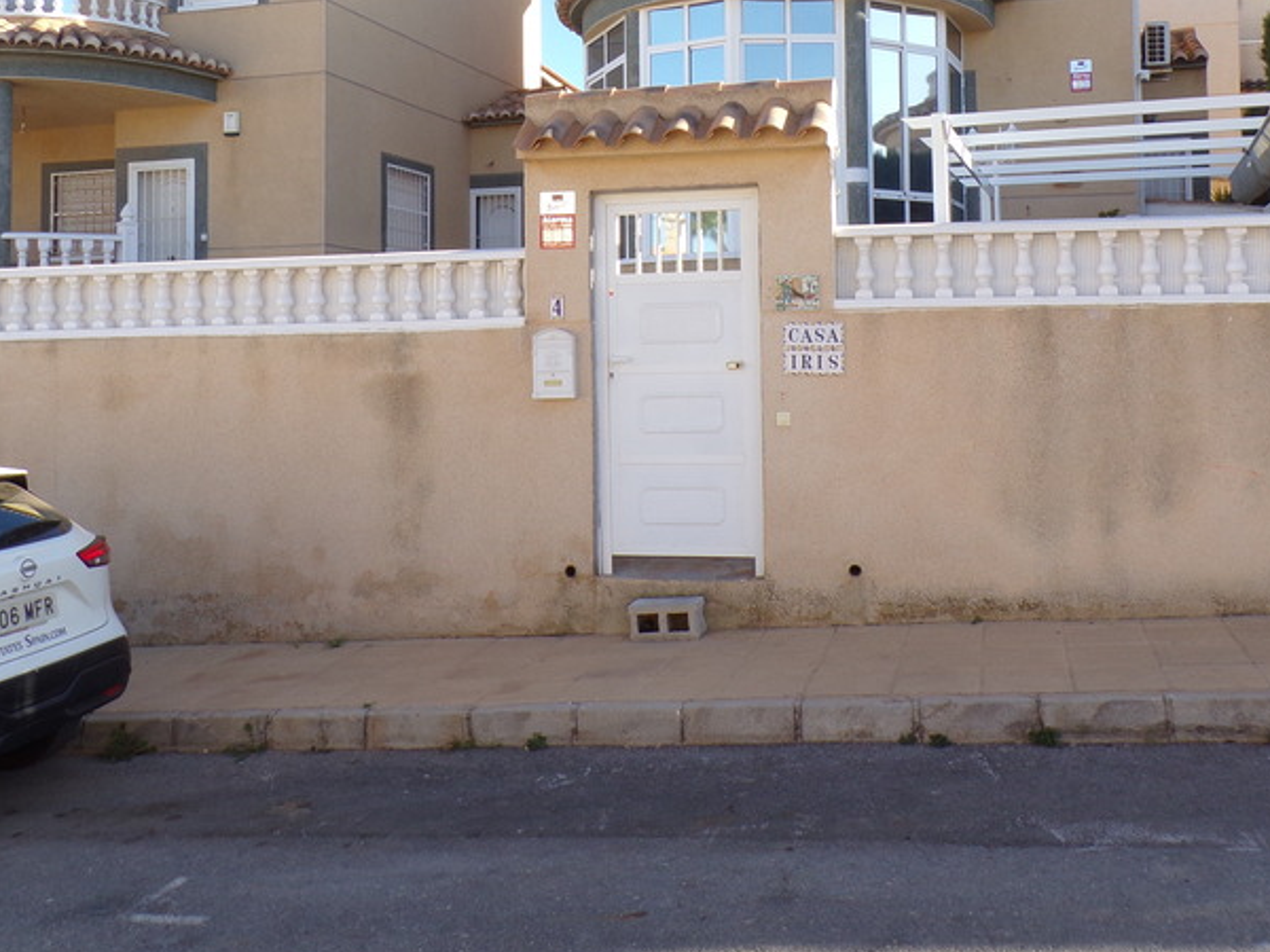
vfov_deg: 38.9
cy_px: 272
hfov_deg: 51.3
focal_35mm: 36
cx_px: 694
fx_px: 1321
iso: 80
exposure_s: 1/110
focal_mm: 4.3
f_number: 5.8
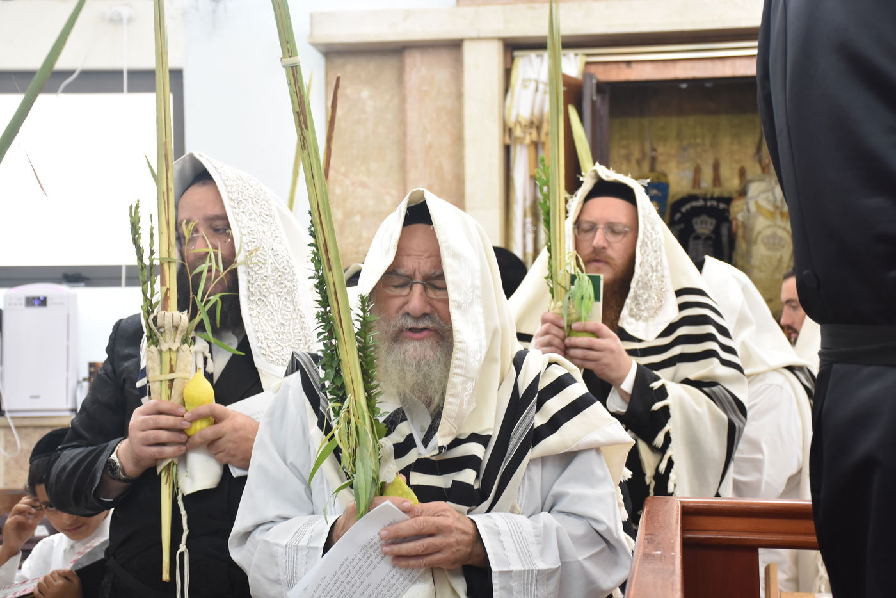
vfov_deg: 20.2
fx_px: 1680
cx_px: 448
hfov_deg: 29.9
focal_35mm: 68
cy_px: 299
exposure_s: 1/80
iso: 800
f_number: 5.6
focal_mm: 45
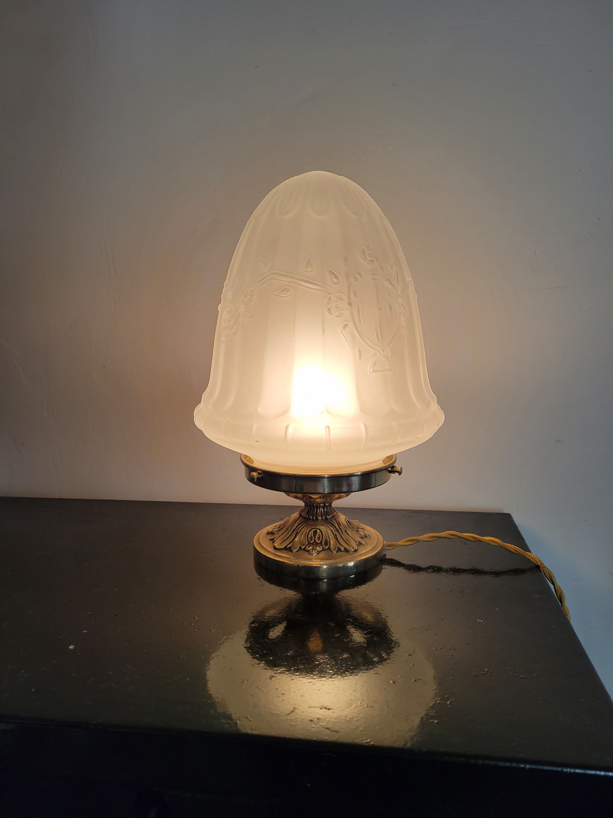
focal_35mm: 26
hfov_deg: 53.1
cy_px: 409
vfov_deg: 67.3
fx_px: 614
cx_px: 306
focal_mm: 5.4
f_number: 1.8
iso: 64
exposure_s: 1/100
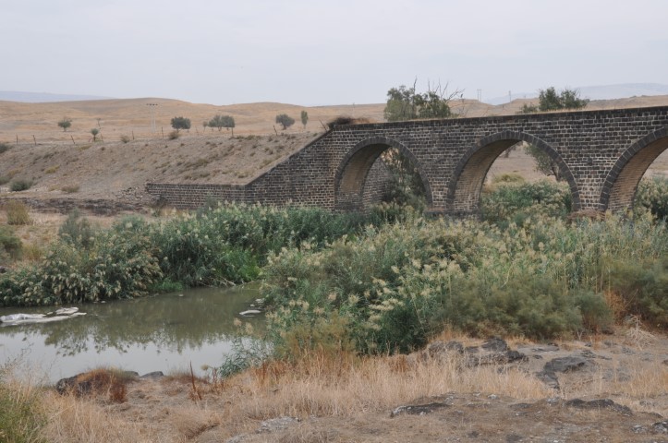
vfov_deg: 28.0
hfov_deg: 41.2
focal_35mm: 48
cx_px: 334
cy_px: 222
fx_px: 889
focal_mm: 32
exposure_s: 1/125
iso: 200
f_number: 11
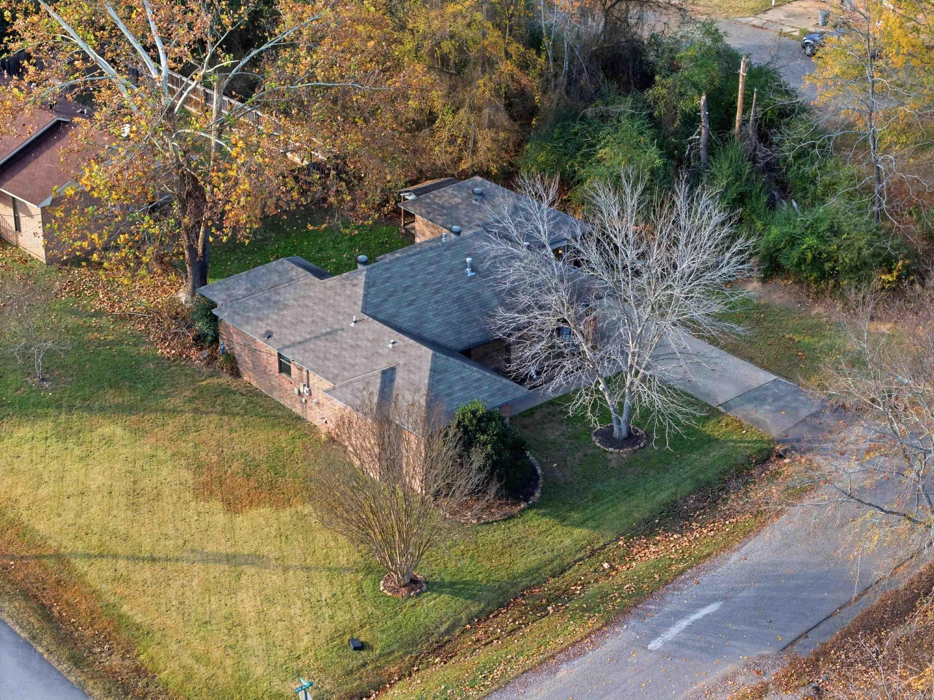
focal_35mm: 70
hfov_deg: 27.8
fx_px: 1889
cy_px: 350
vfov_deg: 21.0
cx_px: 467
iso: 100
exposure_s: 1/200
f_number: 2.8
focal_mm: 19.4
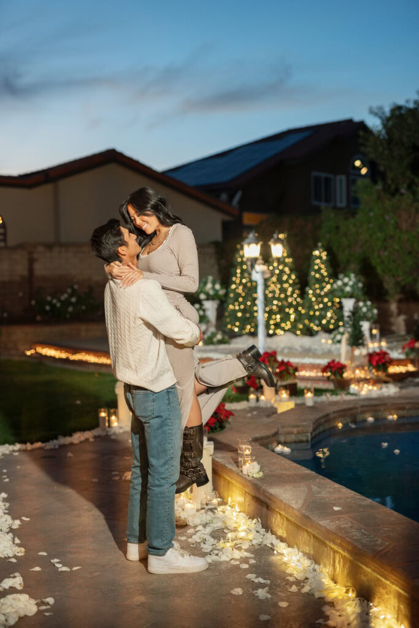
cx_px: 210
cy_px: 314
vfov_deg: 39.6
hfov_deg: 27.0
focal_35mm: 50
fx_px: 873
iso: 1600
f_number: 1.8
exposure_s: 1/500
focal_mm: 50
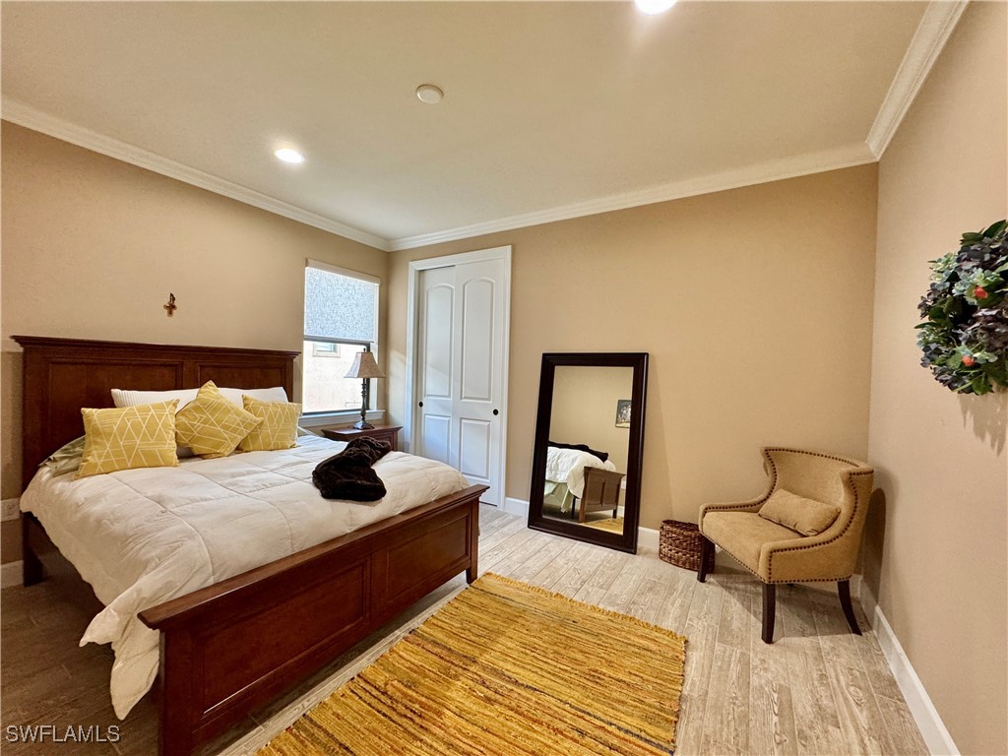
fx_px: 408
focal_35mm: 14
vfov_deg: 85.7
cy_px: 378
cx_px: 504
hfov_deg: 102.1
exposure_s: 1/60
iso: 250
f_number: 2.2
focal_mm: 2.22
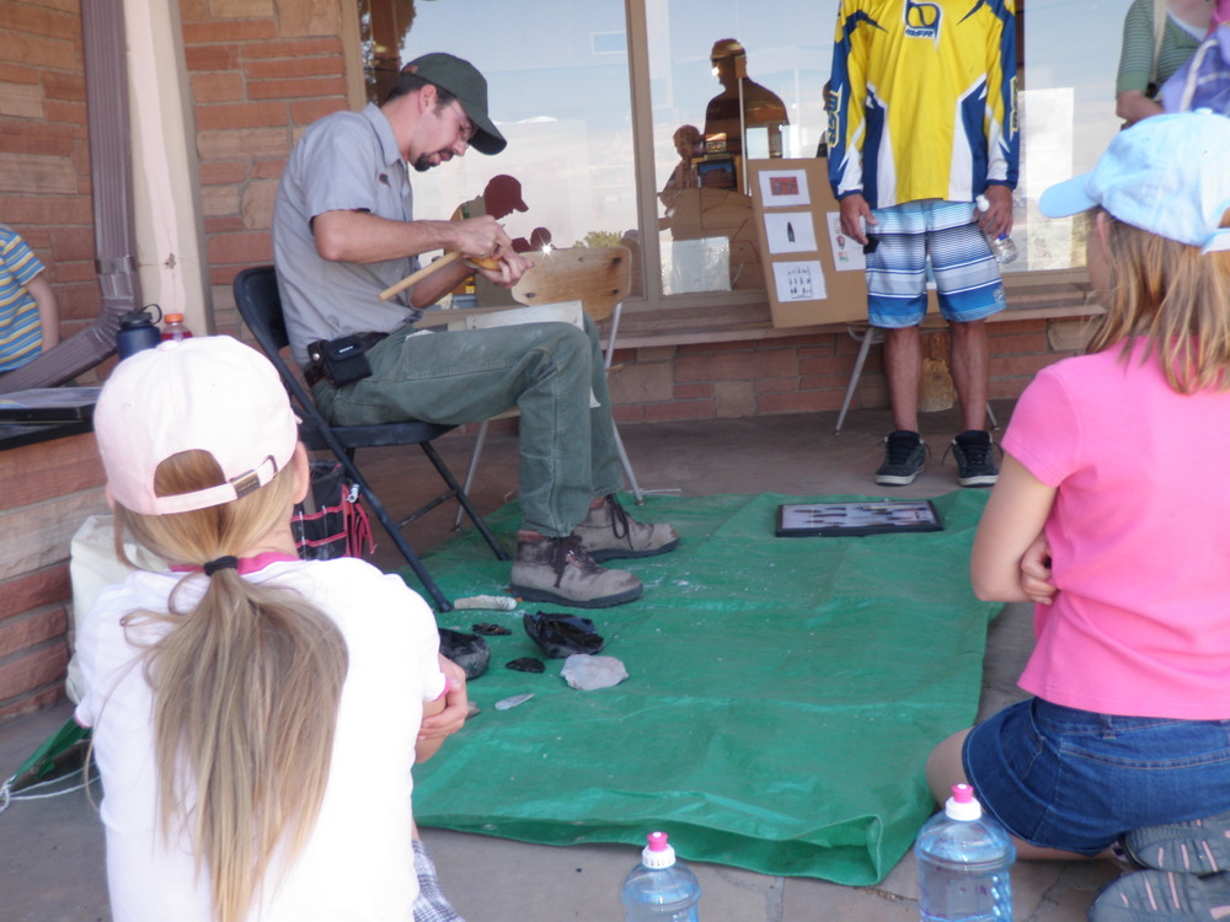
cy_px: 461
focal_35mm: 36
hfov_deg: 51.4
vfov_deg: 39.7
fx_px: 1279
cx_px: 615
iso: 50
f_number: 4.1
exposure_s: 1/40
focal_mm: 6.53
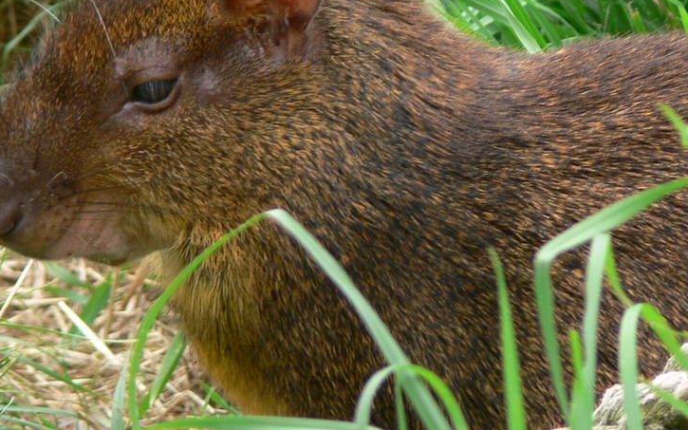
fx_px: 15393
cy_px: 229
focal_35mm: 821
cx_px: 376
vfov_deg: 1.6
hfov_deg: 2.6
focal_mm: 74.2
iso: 80
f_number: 4
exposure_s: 1/80
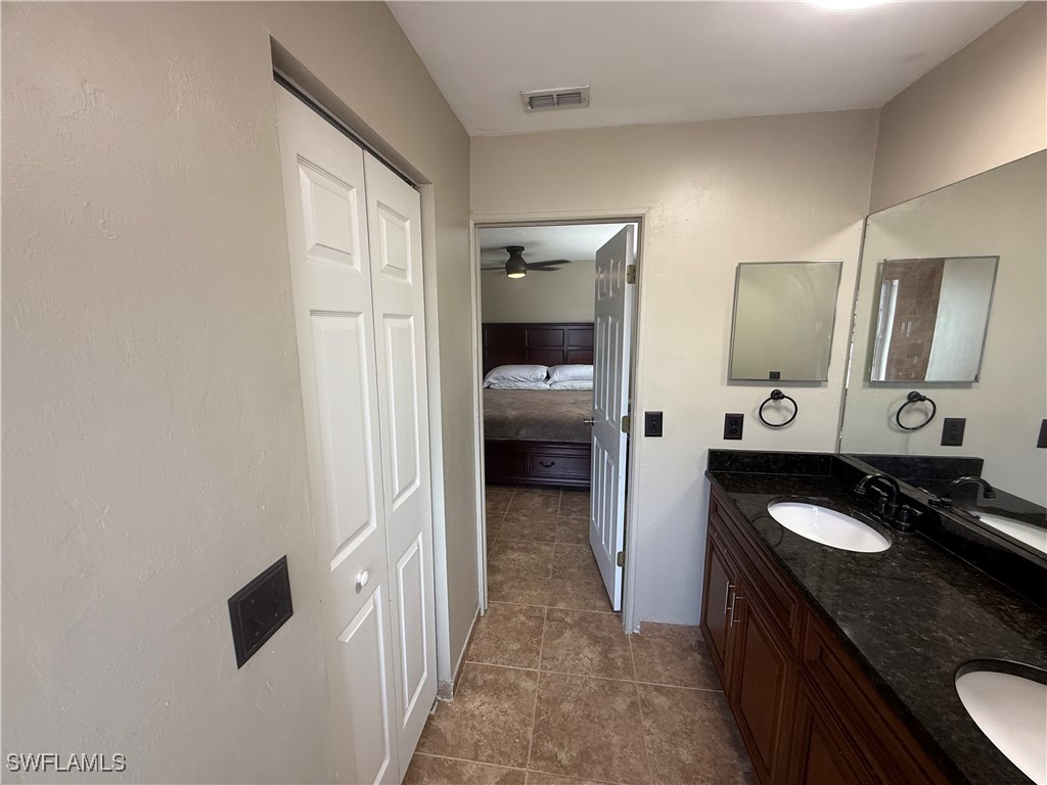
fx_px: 423
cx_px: 524
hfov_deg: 102.1
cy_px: 392
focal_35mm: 14
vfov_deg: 85.7
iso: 200
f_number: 2.2
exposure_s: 1/60
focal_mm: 2.22
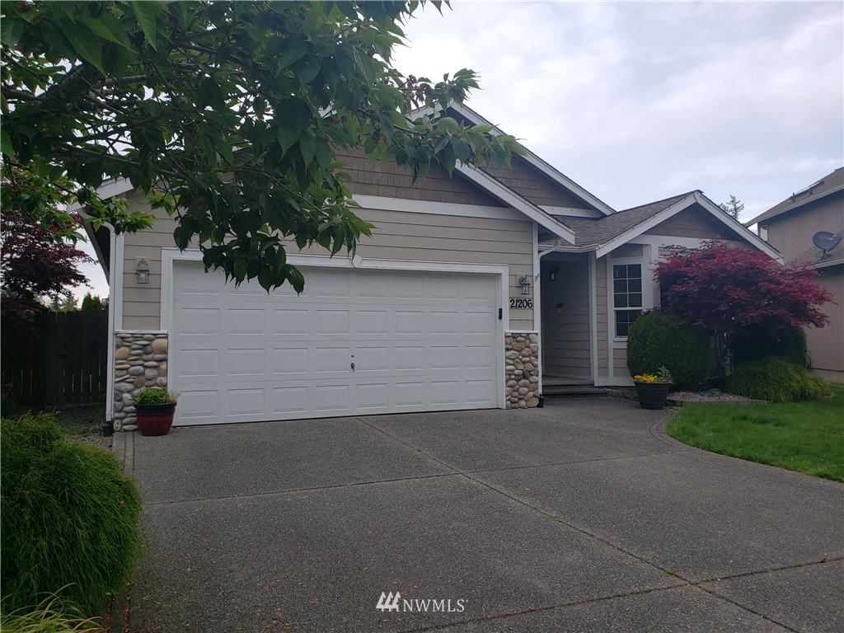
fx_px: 634
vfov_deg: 53.1
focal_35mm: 26
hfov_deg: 67.3
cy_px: 316
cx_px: 422
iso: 50
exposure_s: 1/438
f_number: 2.4
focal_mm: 4.3
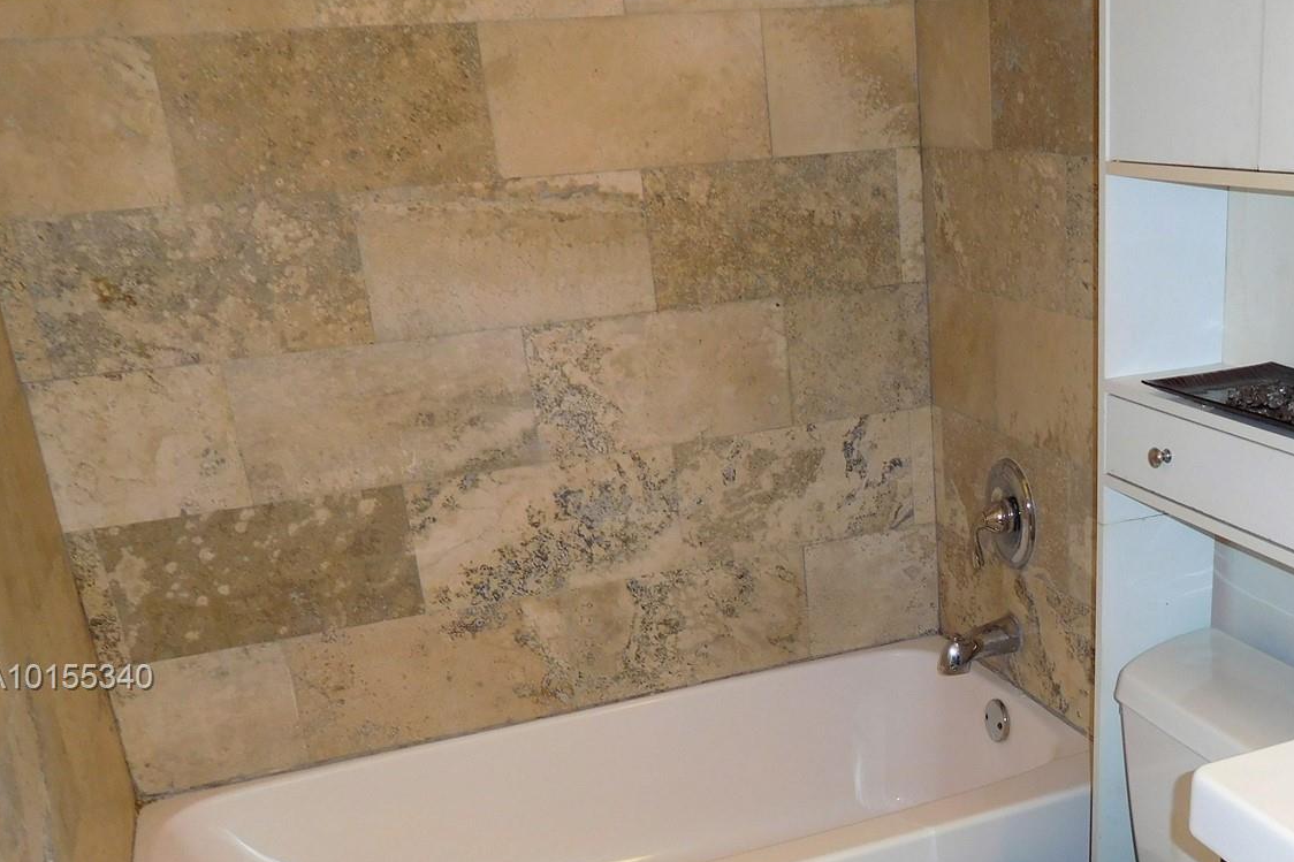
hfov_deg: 50.6
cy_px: 680
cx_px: 899
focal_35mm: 37
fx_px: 1330
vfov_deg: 34.9
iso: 200
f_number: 3.4
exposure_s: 1/30
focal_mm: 4.5
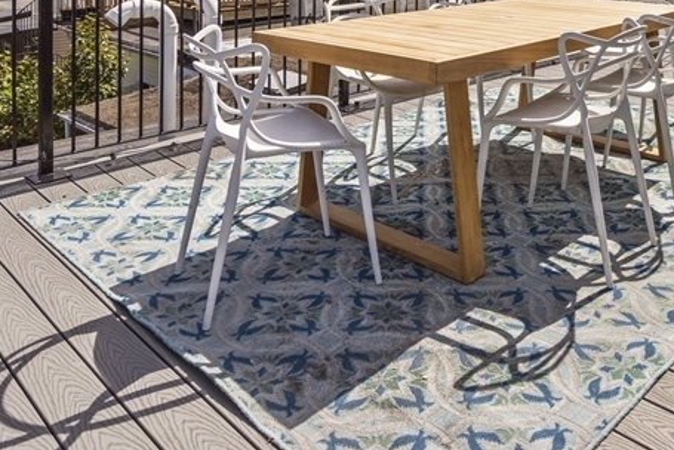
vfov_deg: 32.3
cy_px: -50
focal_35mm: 36
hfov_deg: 52.1
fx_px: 674
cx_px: 450
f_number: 7.1
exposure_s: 1/500
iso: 320
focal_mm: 16
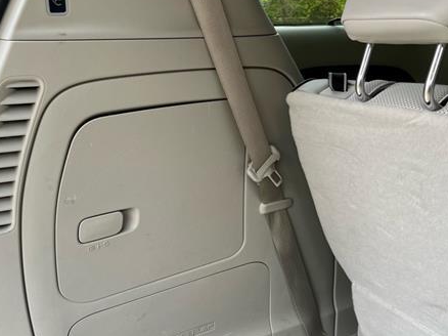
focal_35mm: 38
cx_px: 190
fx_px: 492
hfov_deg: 48.8
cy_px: 199
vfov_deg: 37.6
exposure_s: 1/121
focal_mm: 5.1
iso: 64
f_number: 1.6
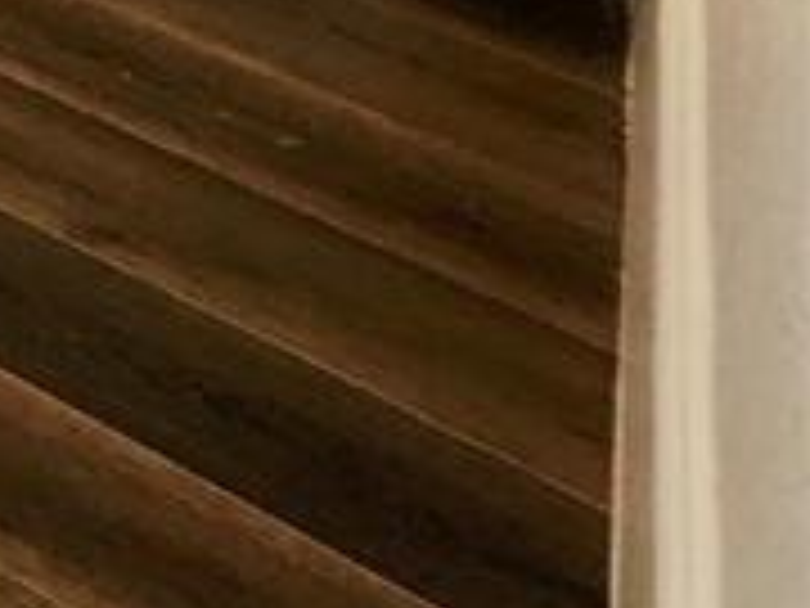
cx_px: -1490
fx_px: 1732
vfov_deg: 12.6
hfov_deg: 12.3
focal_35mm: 74
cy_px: -1043
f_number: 2.2
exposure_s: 1/60
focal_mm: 2.2
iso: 200
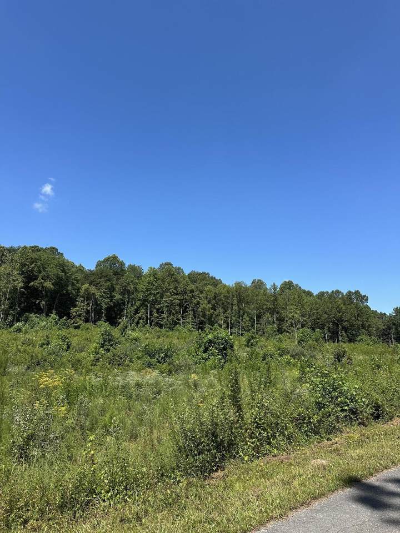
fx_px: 370
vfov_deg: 71.6
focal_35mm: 24
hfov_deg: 56.8
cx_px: 200
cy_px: 266
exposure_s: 1/3356
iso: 80
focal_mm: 6.86
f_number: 1.78
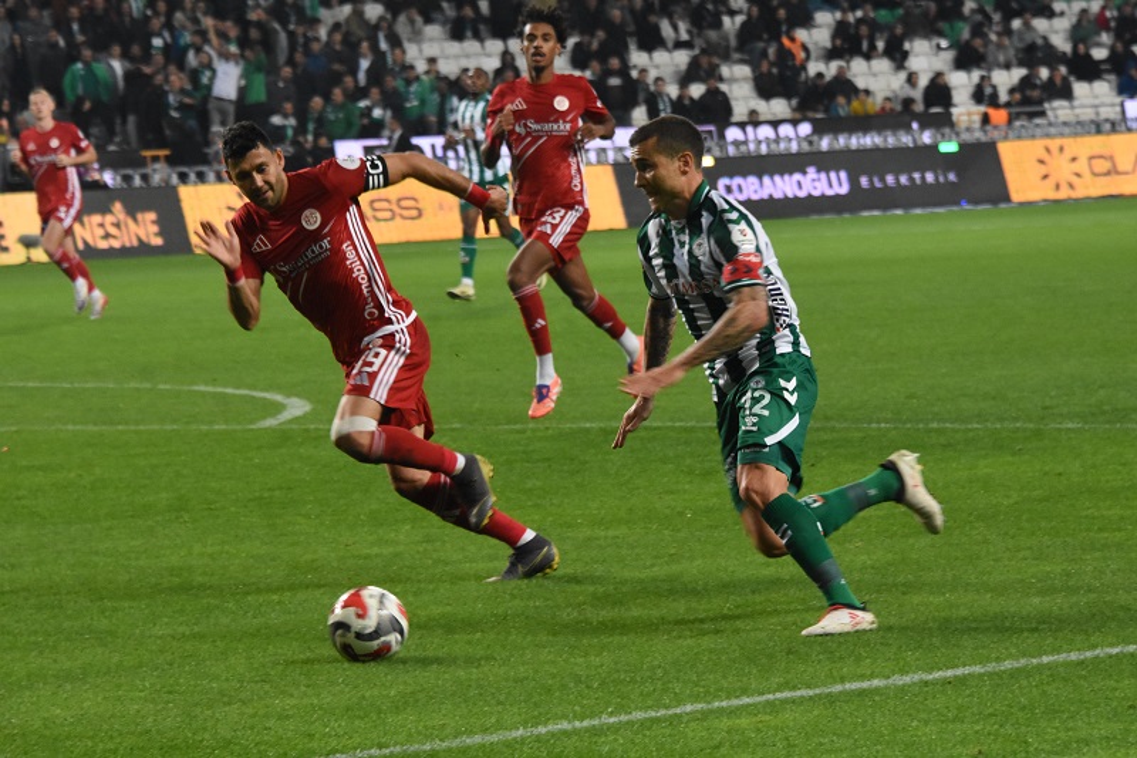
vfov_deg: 6.3
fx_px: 6868
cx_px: 568
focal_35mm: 218
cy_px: 379
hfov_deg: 9.5
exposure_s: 1/400
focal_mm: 145
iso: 3600
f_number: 6.3
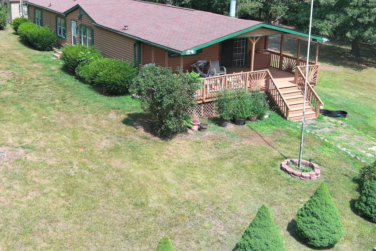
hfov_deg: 41.5
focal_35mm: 47
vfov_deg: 28.3
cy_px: 68
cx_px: 131
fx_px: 491
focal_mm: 10.57
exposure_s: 1/426
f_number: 2.8
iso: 100
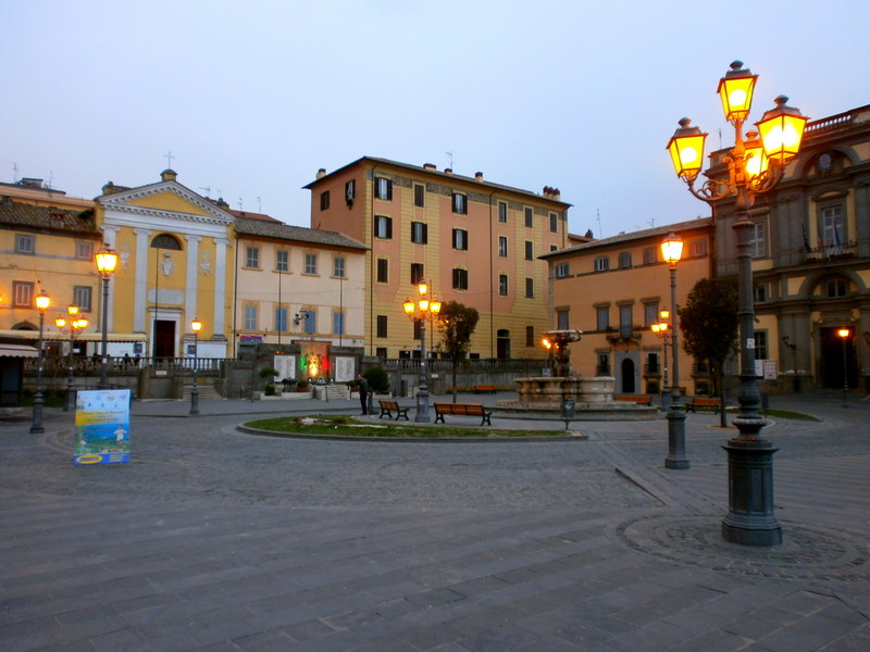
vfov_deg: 51.4
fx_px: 679
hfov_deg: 65.3
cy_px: 326
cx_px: 435
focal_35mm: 27
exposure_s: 1/40
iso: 100
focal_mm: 4.8
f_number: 2.9
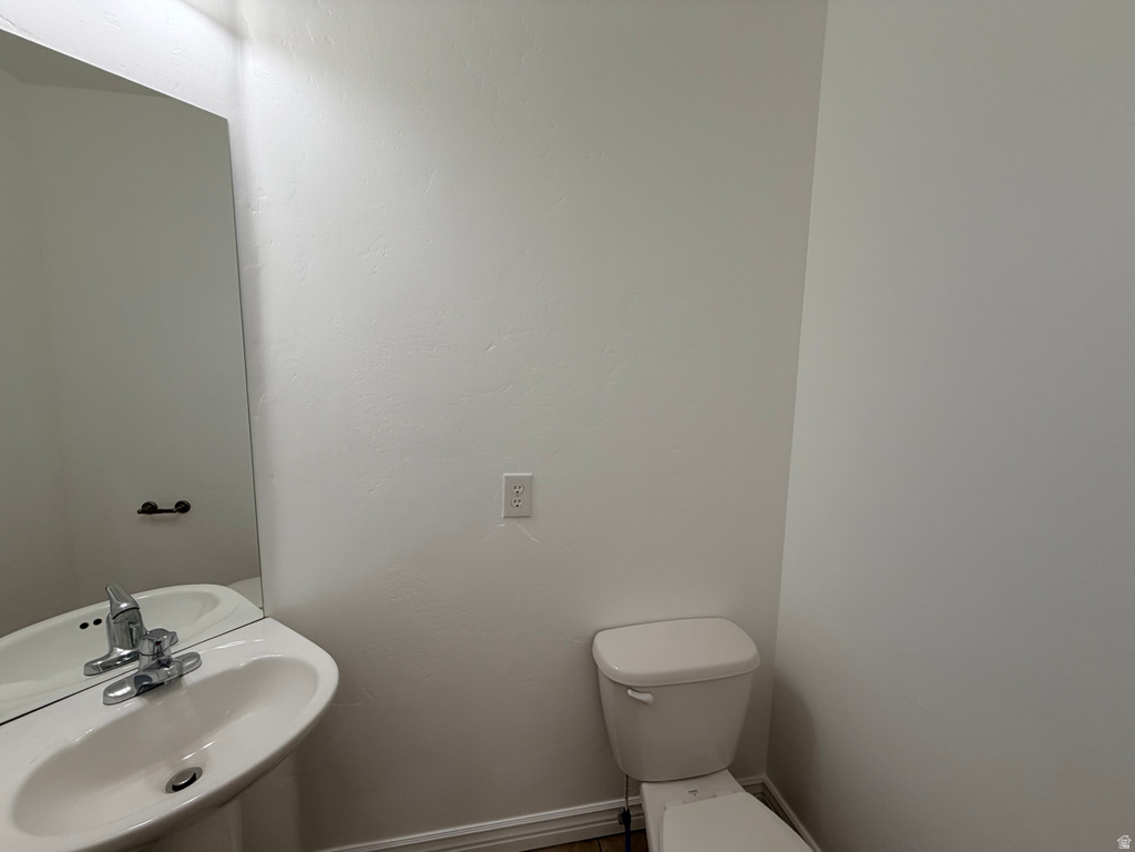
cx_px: 568
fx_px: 459
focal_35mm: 14
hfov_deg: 102.1
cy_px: 426
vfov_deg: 85.7
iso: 80
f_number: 2.2
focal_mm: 2.22
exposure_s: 1/120
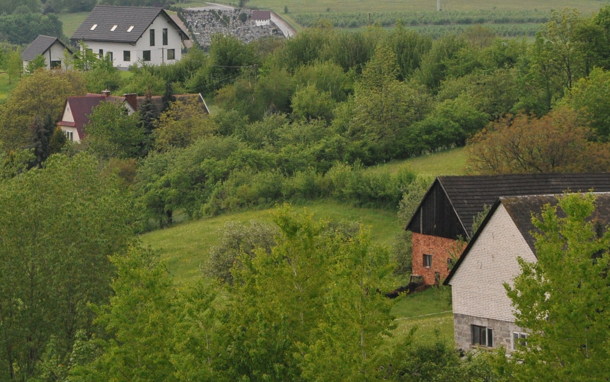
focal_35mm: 346
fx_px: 5755
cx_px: 114
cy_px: 39
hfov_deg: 6.1
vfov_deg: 3.8
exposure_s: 1/800
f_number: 7.1
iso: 800
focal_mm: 105
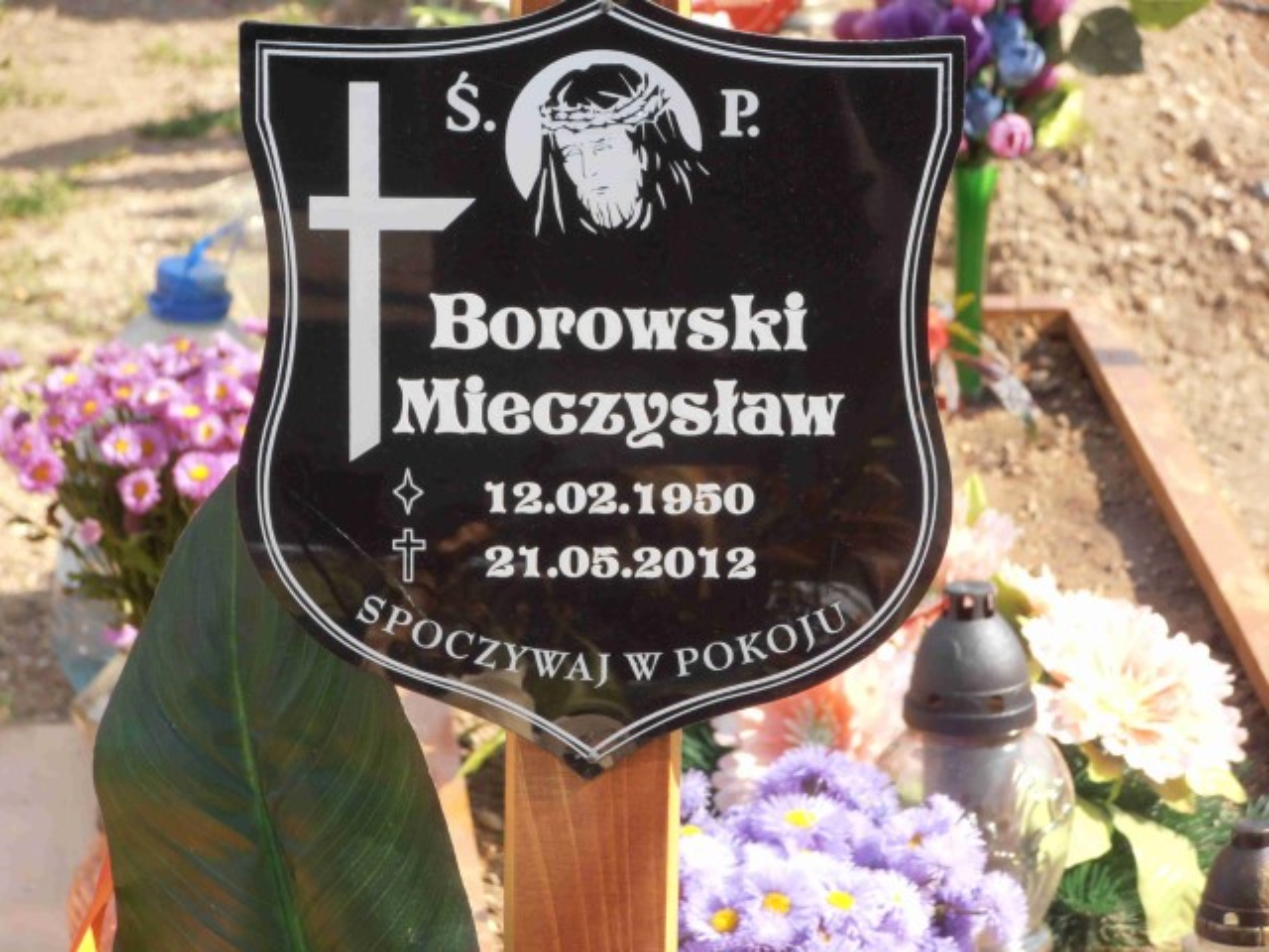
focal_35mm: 198
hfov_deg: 10.0
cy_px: 476
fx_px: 7259
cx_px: 634
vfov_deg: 7.5
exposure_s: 1/160
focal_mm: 35.05
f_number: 5.8
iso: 80
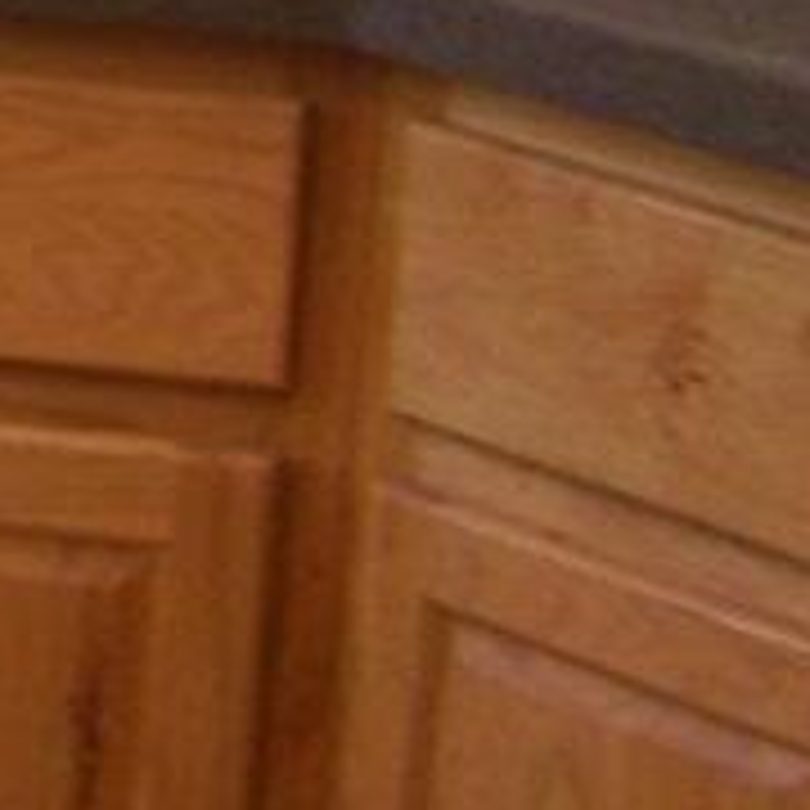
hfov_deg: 6.8
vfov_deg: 7.6
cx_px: -1840
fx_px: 5983
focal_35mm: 226
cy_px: -554
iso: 160
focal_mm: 5.85
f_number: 2.8
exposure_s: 1/30
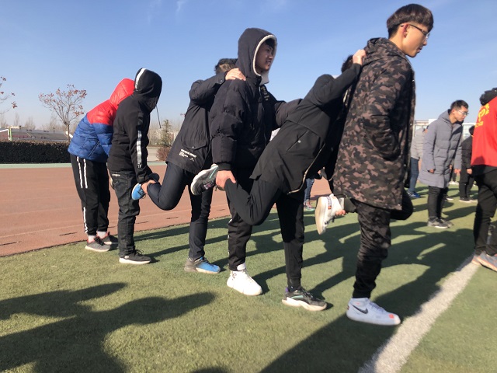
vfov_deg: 49.7
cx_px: 248
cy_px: 186
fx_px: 402
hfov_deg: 63.4
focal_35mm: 28
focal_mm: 3.99
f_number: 1.8
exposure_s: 1/1000
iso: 20
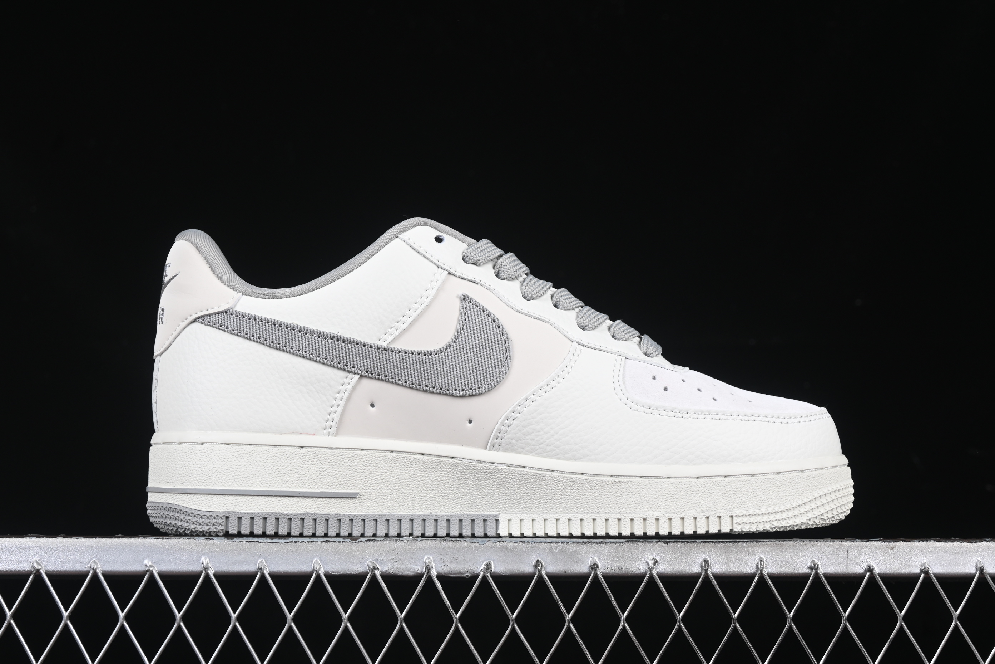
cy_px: 332
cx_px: 498
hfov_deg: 27.0
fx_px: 2073
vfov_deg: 18.2
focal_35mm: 75
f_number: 8
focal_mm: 50
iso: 160
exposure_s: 1/80
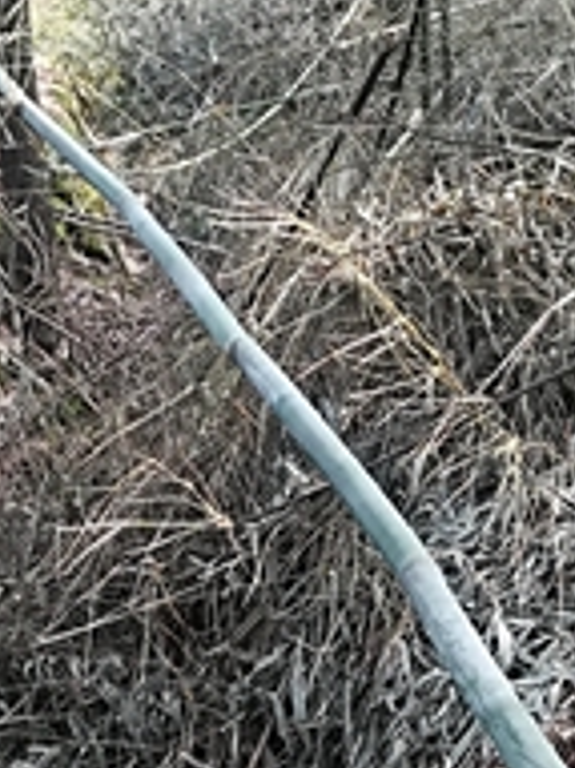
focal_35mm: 91
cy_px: 750
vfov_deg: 20.9
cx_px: -32
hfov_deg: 15.8
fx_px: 2018
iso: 80
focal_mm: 3.83
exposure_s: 1/100
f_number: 2.2
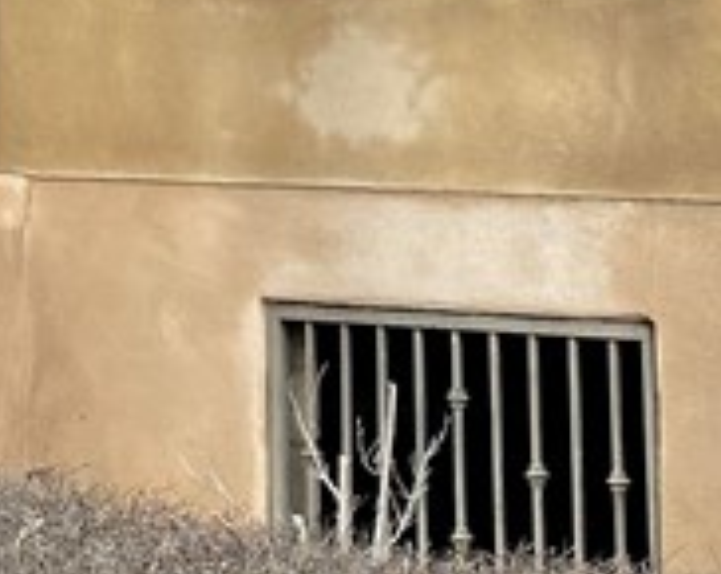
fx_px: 3047
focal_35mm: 143
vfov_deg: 10.0
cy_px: -562
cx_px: -95
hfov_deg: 13.2
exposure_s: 1/810
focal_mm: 4.25
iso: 32
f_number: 1.8
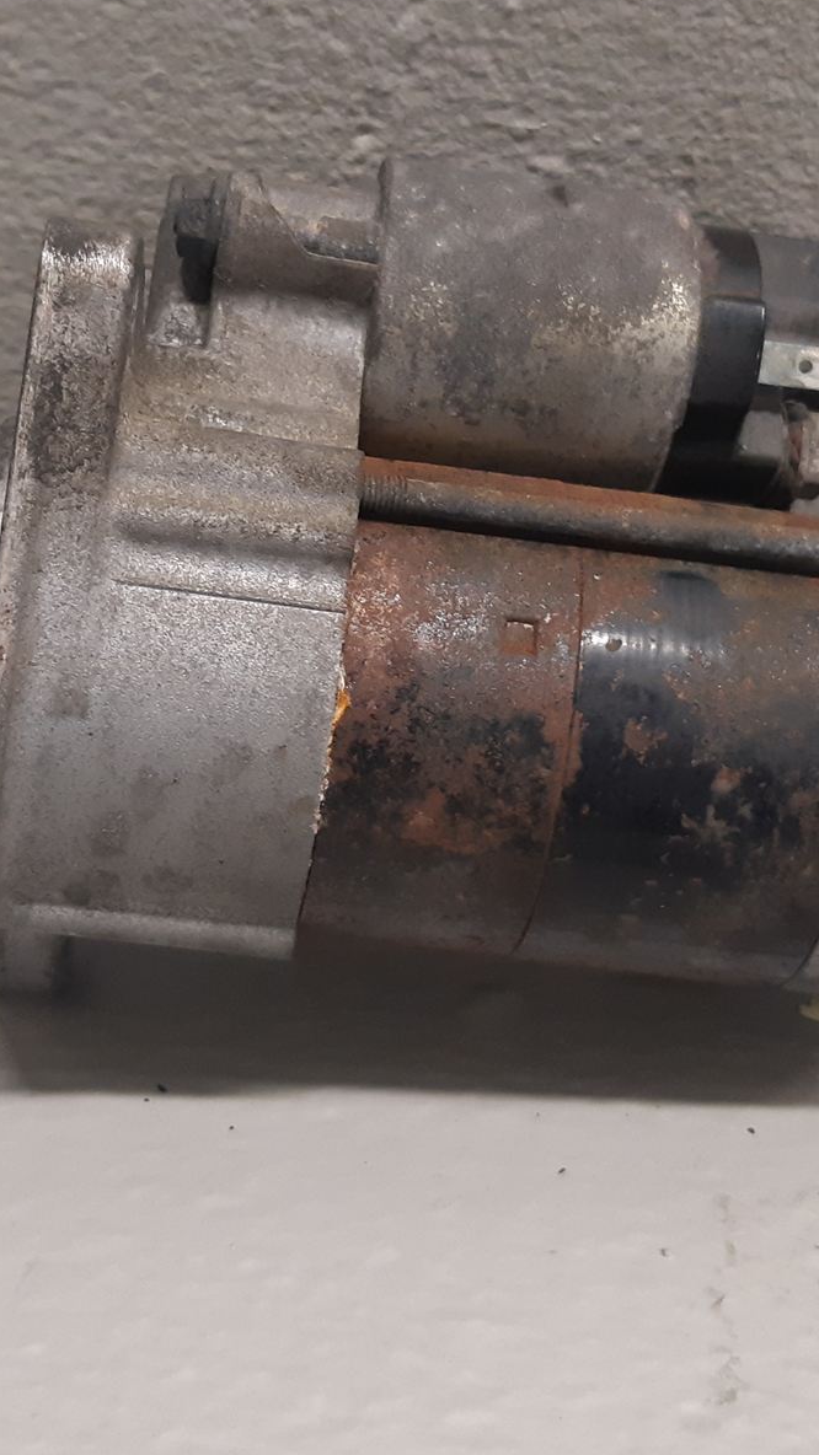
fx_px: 1892
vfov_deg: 41.9
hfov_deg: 24.4
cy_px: 591
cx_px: 327
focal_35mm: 49
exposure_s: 1/50
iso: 200
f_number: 1.7
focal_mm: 3.93
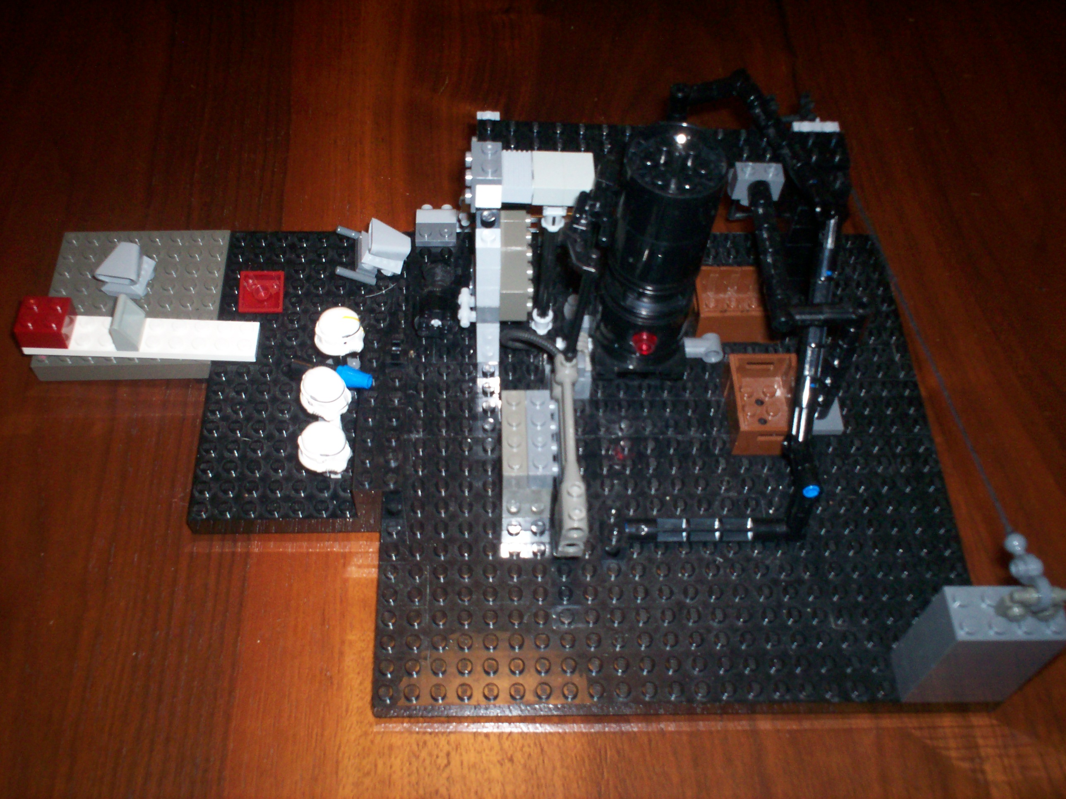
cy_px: 400
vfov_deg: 39.7
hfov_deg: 51.4
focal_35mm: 36
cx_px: 533
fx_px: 1109
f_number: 4.5
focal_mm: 6
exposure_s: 1/60
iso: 140
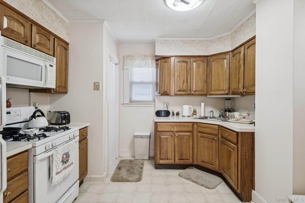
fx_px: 161
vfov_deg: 64.5
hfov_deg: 86.9
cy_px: 102
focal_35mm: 19
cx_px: 152
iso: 250
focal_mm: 19
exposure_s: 1/2.5
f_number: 9
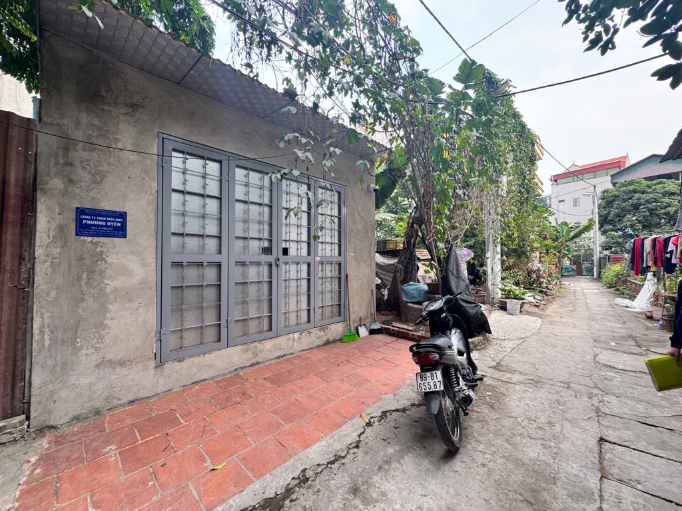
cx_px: 341
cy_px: 256
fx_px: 276
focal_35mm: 14
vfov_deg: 85.7
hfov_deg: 102.1
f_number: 2.2
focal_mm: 2.22
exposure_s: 1/99
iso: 100
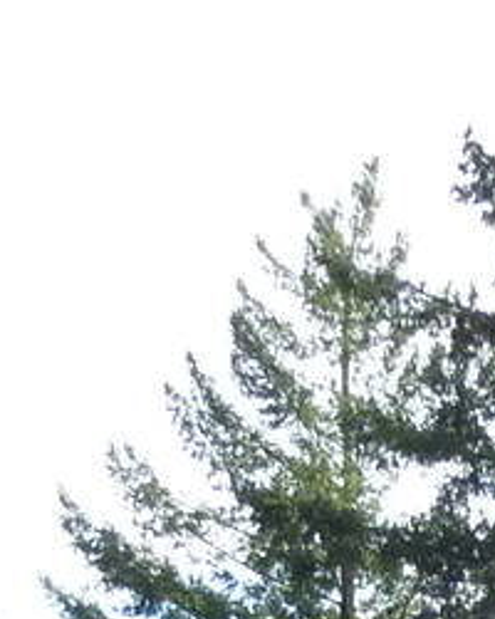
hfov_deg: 6.9
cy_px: 1441
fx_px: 4010
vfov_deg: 8.2
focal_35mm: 219
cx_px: 844
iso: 250
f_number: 3.5
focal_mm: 5.7
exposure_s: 1/500
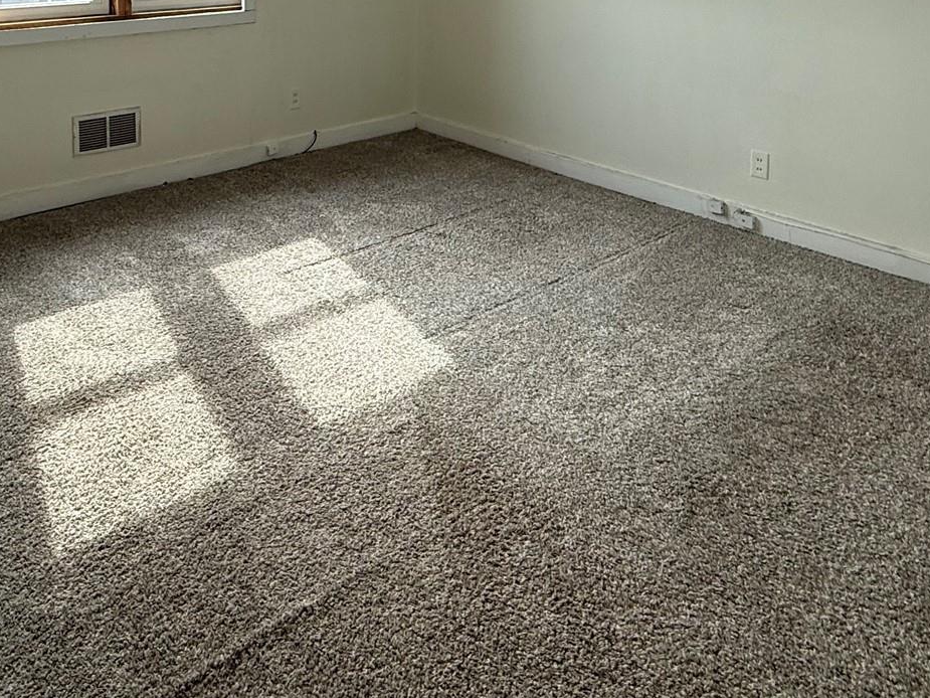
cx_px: 300
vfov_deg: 40.2
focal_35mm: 31
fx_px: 833
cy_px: 8
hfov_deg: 56.9
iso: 100
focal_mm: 2.22
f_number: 2.2
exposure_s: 1/99
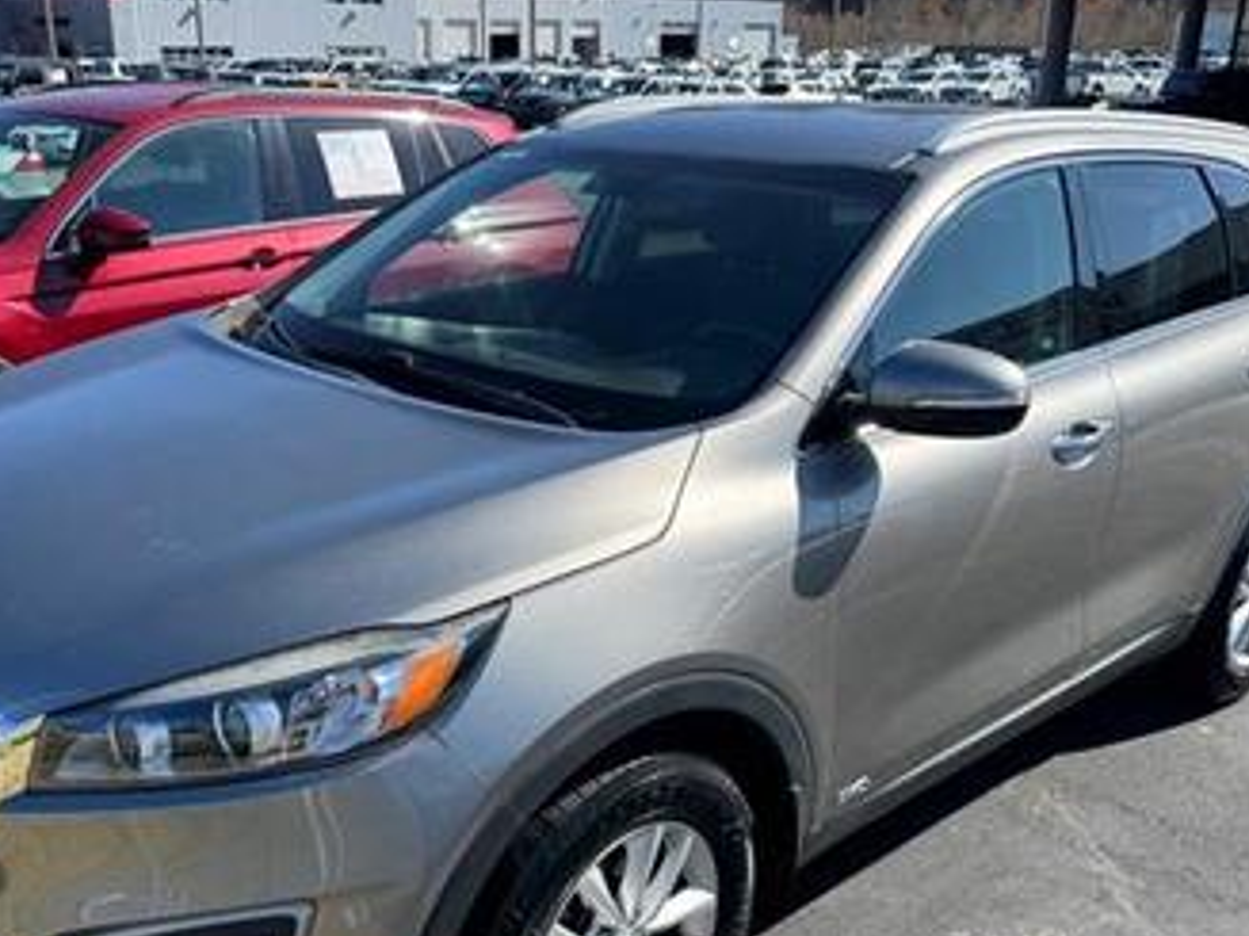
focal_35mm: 37
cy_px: 611
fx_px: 1335
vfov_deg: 38.3
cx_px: 581
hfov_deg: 50.1
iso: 80
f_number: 1.78
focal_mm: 6.76
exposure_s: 1/2252
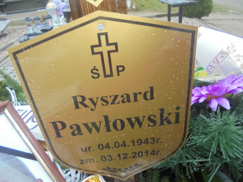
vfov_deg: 53.1
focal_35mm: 26
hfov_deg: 67.3
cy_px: 91
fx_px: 183
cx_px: 122
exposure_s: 1/30
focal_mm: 4.6
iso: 100
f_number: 3.5
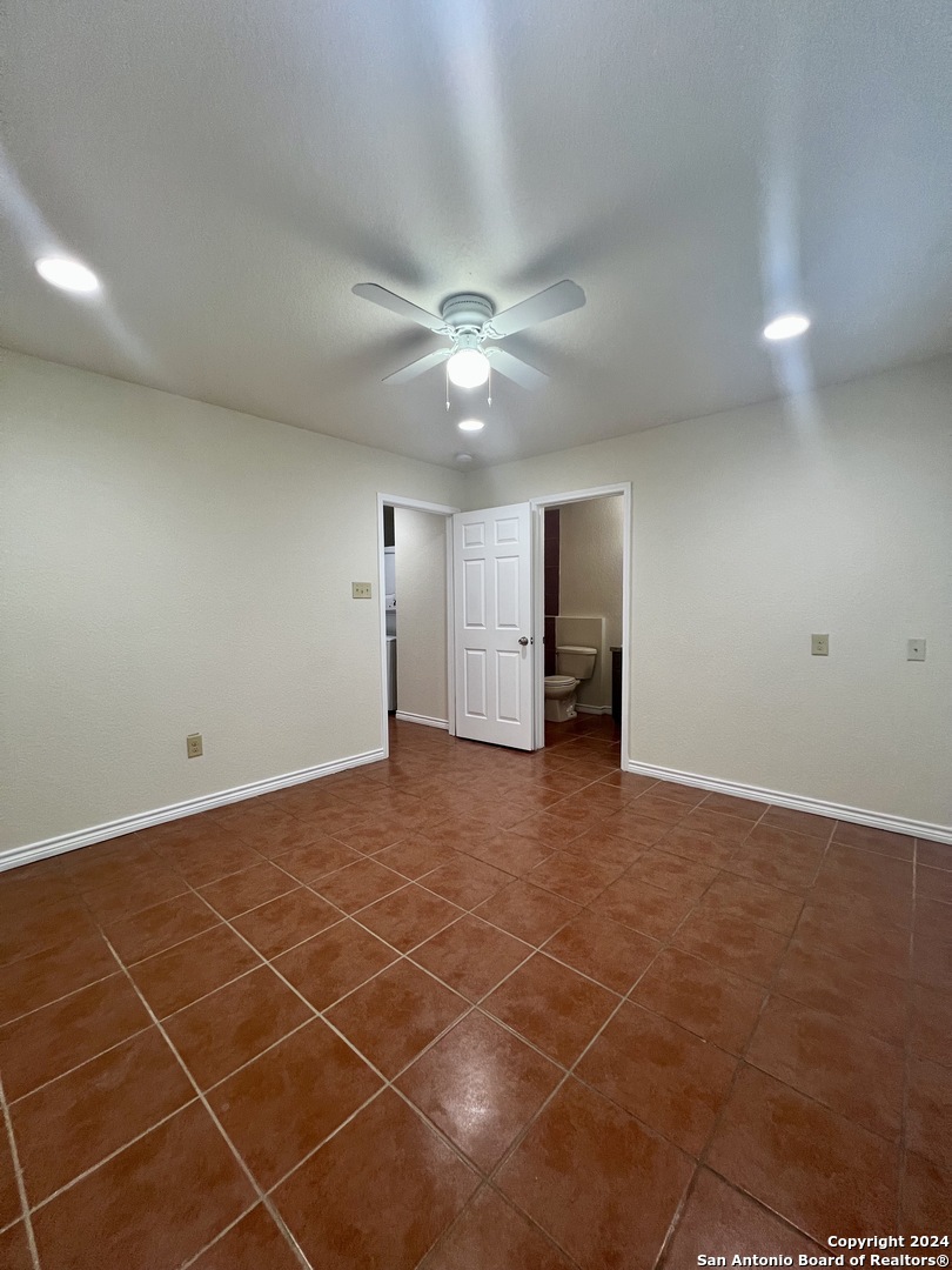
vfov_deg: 106.2
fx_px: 477
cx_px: 476
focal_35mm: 13
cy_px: 635
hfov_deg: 89.9
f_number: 1.8
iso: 200
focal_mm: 1.57
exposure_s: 1/120
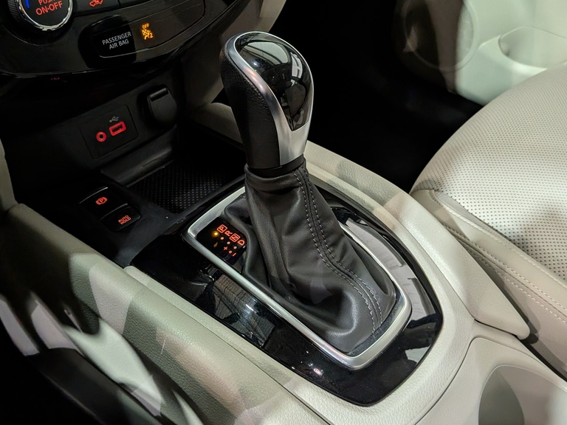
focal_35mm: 32
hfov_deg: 56.8
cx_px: 293
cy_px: 204
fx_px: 524
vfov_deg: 44.2
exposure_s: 1/200
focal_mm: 4.53
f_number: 1.7
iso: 267
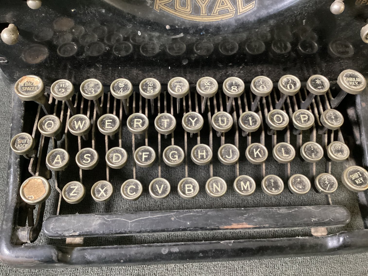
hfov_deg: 58.3
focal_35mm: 31
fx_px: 330
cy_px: 138
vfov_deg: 45.4
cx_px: 184
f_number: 2.4
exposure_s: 1/30
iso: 640
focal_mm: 3.3
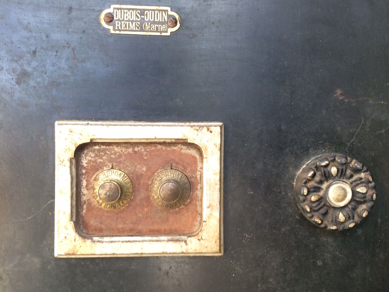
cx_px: 194
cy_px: 146
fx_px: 326
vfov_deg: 48.2
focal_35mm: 29
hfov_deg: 61.7
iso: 50
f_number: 2.2
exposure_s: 1/33
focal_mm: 4.15
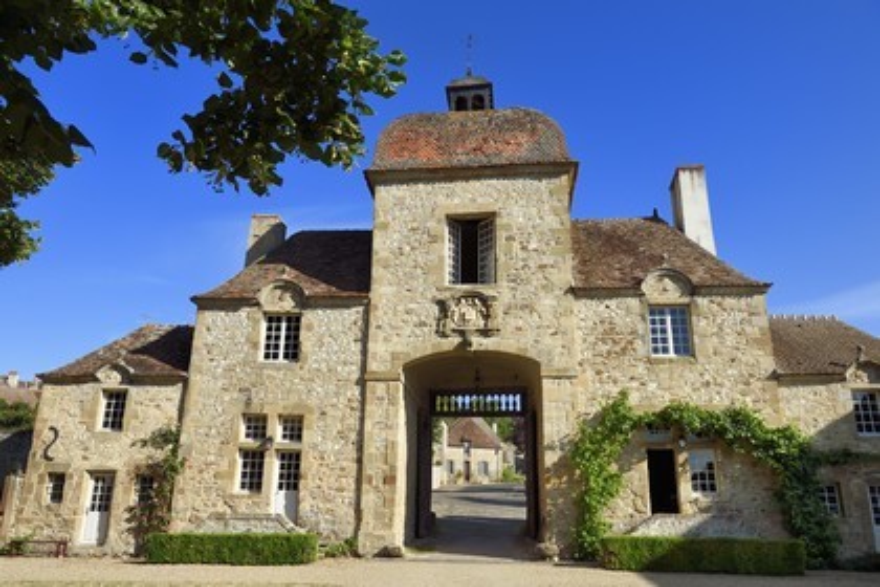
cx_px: 440
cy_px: 294
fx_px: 733
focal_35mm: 30
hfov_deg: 61.9
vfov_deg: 43.6
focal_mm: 30
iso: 200
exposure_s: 1/250
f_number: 11
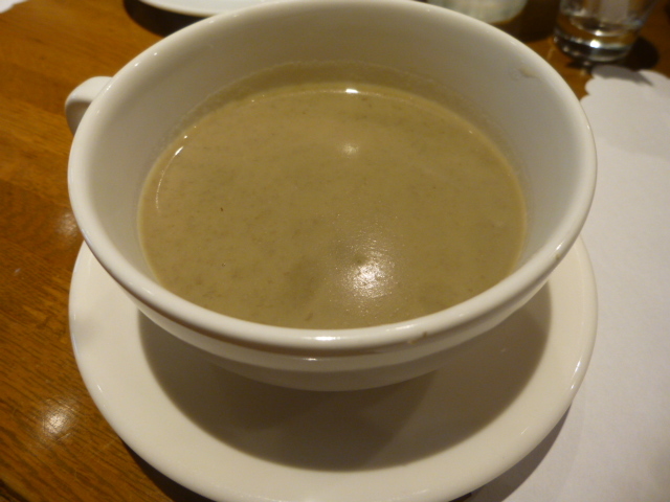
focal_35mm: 25
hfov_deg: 69.4
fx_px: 484
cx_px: 335
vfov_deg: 54.9
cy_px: 251
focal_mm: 4.5
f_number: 3.1
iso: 200
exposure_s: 1/60
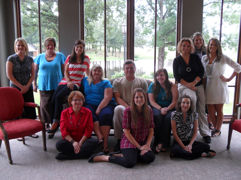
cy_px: 90
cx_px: 120
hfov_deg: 52.6
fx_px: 244
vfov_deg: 40.7
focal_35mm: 35
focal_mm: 6.3
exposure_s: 1/45
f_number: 3
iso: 120
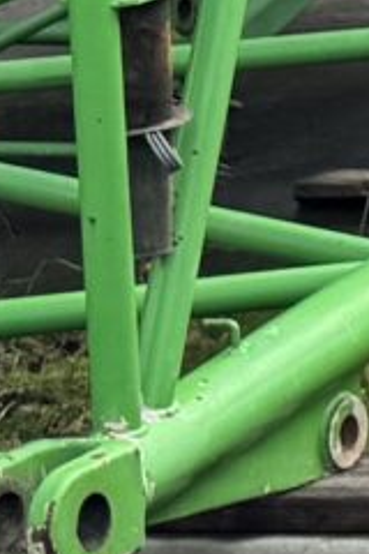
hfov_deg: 3.9
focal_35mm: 266
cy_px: -335
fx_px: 4089
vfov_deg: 7.6
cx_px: 2518
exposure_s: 1/1678
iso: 80
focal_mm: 6.76
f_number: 1.78
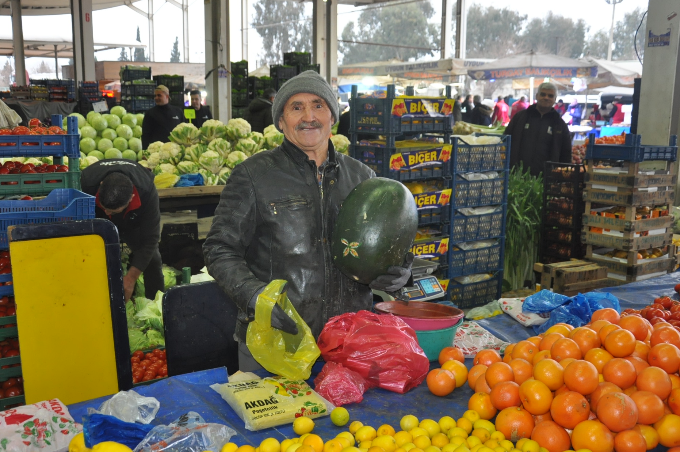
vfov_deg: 35.0
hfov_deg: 50.7
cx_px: 312
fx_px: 717
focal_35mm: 38
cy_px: 207
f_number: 3.8
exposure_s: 1/100
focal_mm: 22
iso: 800
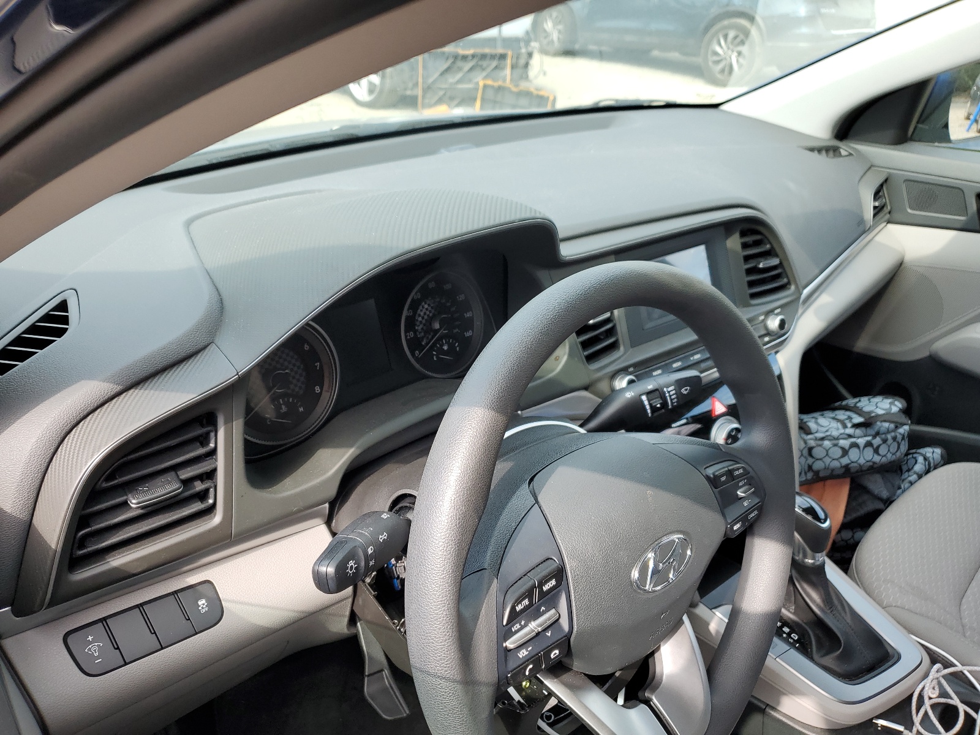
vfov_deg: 53.1
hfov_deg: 67.3
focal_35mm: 26
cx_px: 490
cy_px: 368
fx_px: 736
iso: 50
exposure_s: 1/323
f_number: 1.5
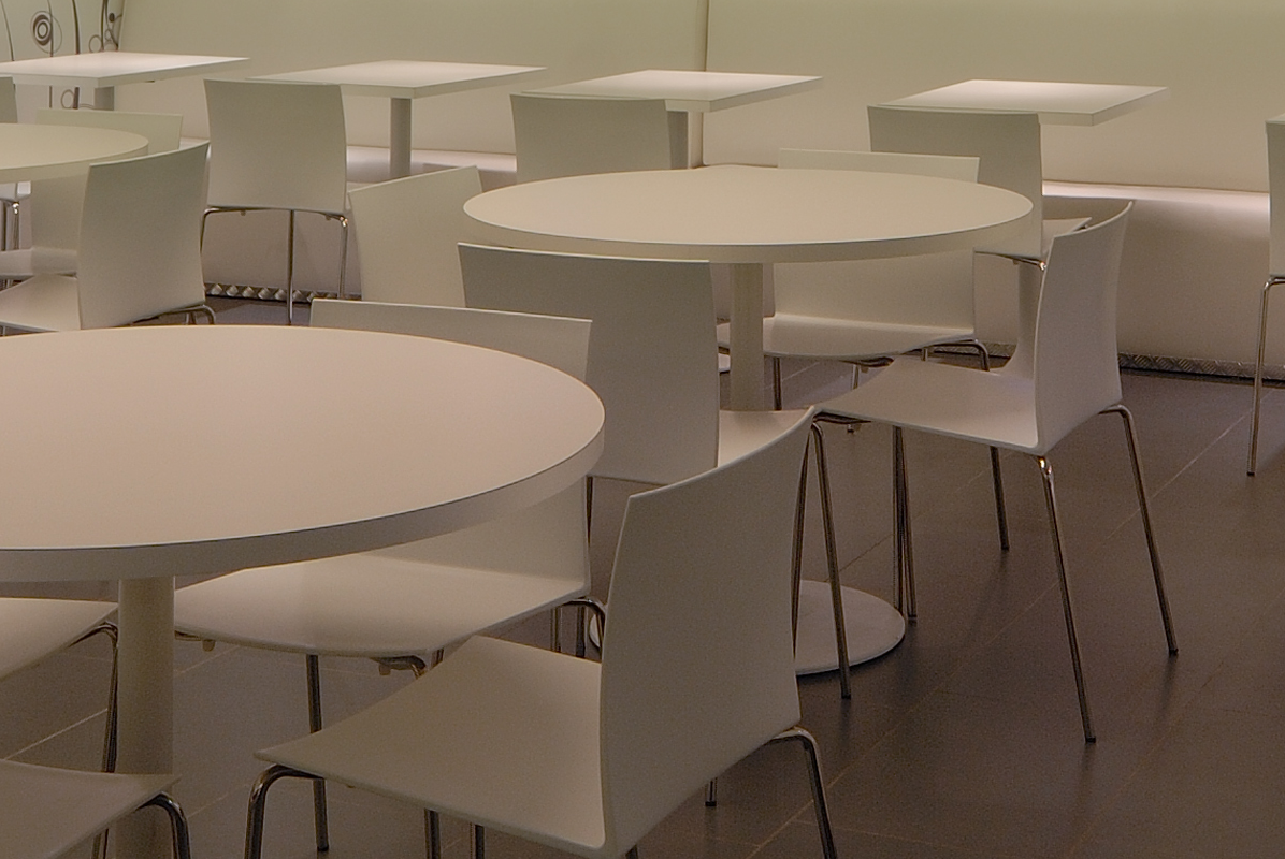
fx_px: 2430
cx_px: 652
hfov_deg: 29.6
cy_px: -88
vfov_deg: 19.2
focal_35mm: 68
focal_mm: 14
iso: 100
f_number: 9
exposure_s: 1/1.6
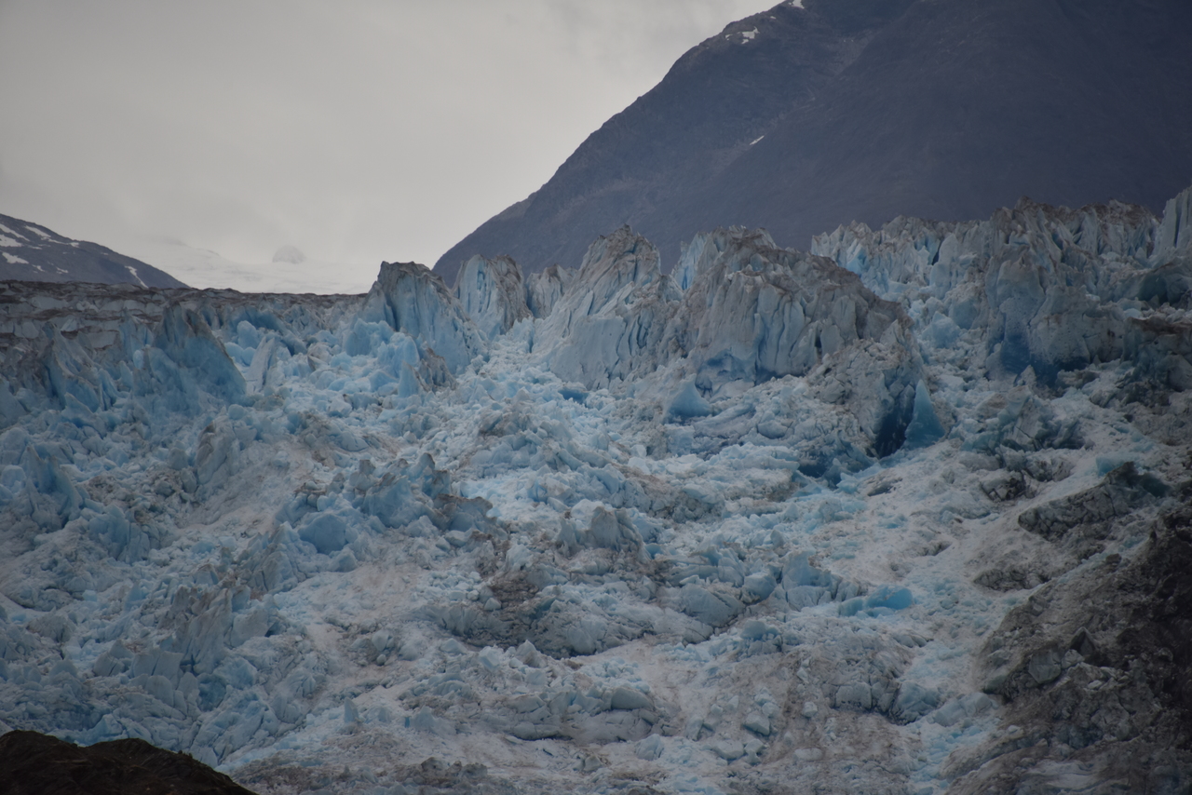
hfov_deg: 6.9
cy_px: 398
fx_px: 9935
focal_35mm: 300
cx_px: 596
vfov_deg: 4.6
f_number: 5.6
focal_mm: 300
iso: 500
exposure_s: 1/640
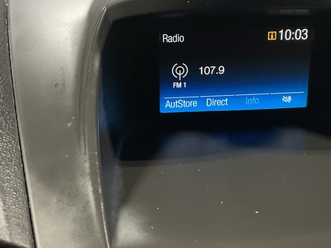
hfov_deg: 30.2
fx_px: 612
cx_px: 186
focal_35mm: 64
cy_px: 92
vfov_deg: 22.9
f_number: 1.8
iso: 100
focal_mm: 3
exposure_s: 1/60
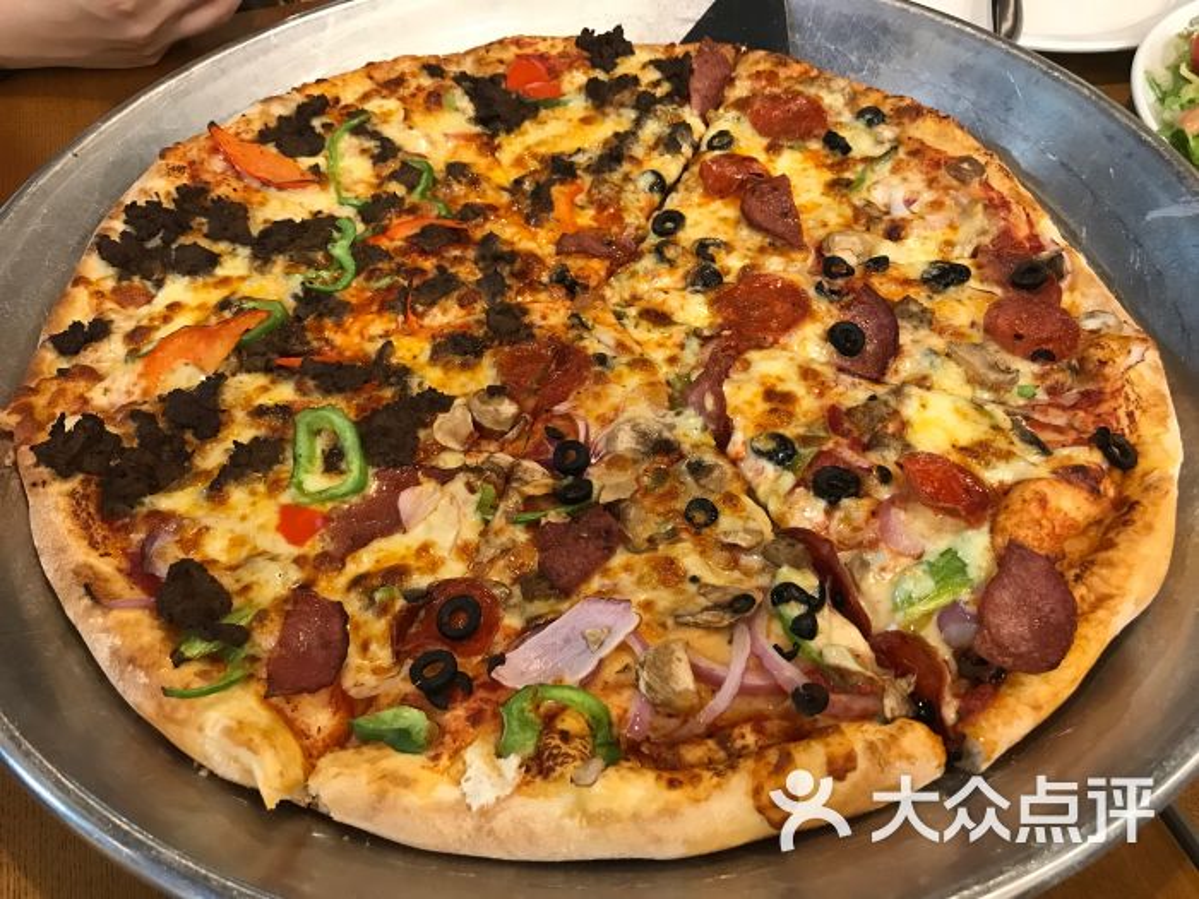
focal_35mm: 28
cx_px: 600
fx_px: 970
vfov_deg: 49.7
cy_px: 450
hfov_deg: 63.4
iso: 64
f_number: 1.8
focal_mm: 3.99
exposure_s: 1/17
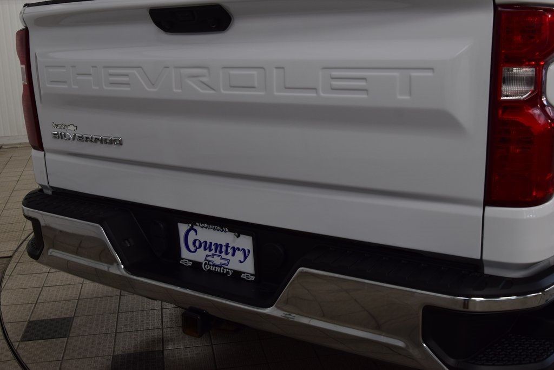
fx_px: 646
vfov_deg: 31.9
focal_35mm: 42
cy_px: 185
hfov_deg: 46.4
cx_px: 277
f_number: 7.1
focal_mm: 28
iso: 400
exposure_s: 1/30
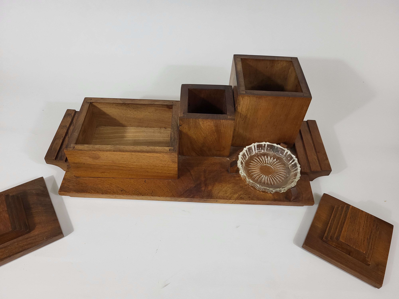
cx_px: 200
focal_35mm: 26
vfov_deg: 53.1
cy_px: 150
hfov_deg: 67.3
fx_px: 300
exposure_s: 1/100
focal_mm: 5.4
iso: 320
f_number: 1.8
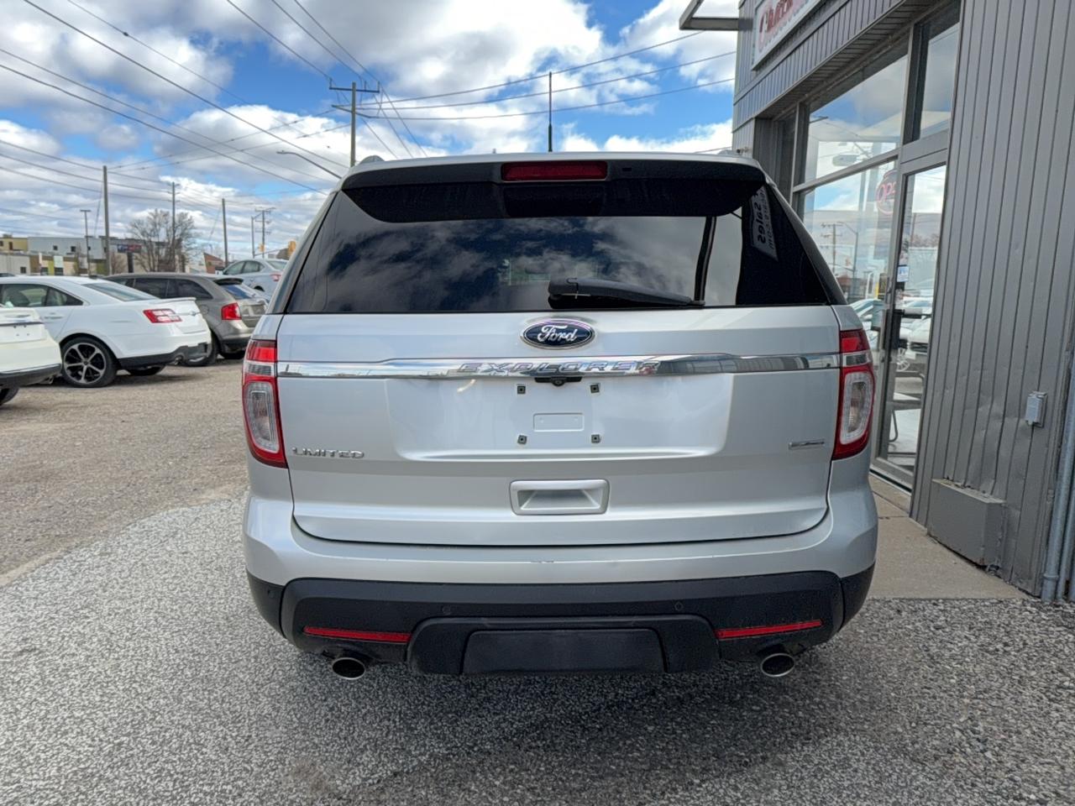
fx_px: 745
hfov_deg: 71.6
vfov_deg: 56.8
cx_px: 538
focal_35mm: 24
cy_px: 403
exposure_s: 1/2667
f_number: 1.78
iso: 80
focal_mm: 6.76
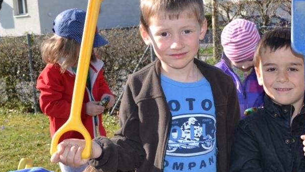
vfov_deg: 20.7
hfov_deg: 35.6
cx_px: 210
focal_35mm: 58
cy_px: 74
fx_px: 469
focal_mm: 22
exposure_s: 1/200
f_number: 5
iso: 100
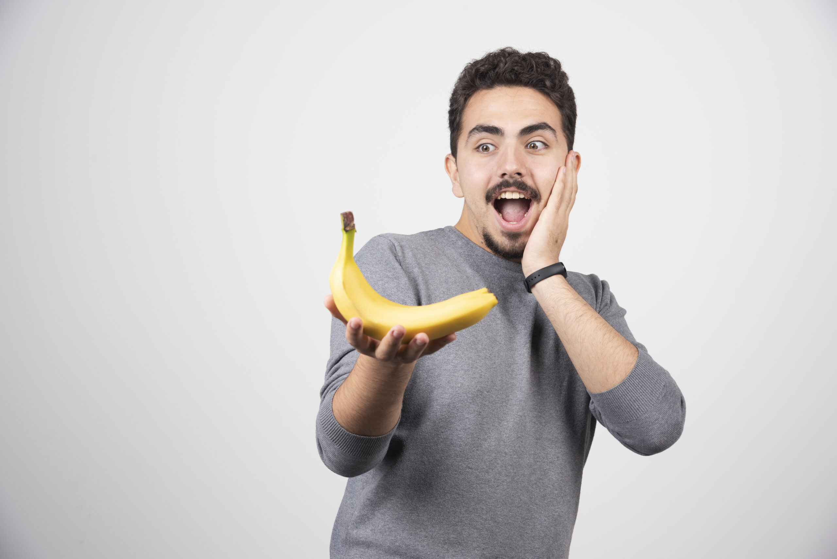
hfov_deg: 30.5
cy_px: 280
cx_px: 418
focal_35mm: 66
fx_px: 1535
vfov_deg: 20.6
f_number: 8
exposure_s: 1/100
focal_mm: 66
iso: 160
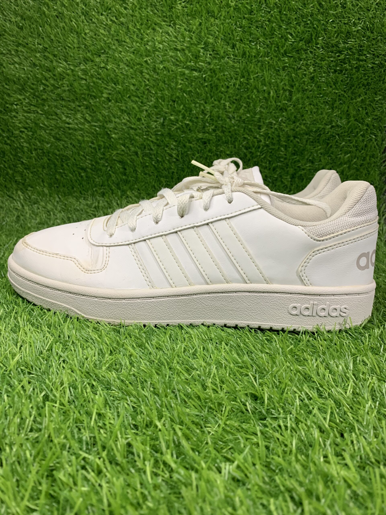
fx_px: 387
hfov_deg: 53.1
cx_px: 193
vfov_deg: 67.3
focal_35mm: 26
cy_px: 258
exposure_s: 1/60
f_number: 1.8
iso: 125
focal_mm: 4.25
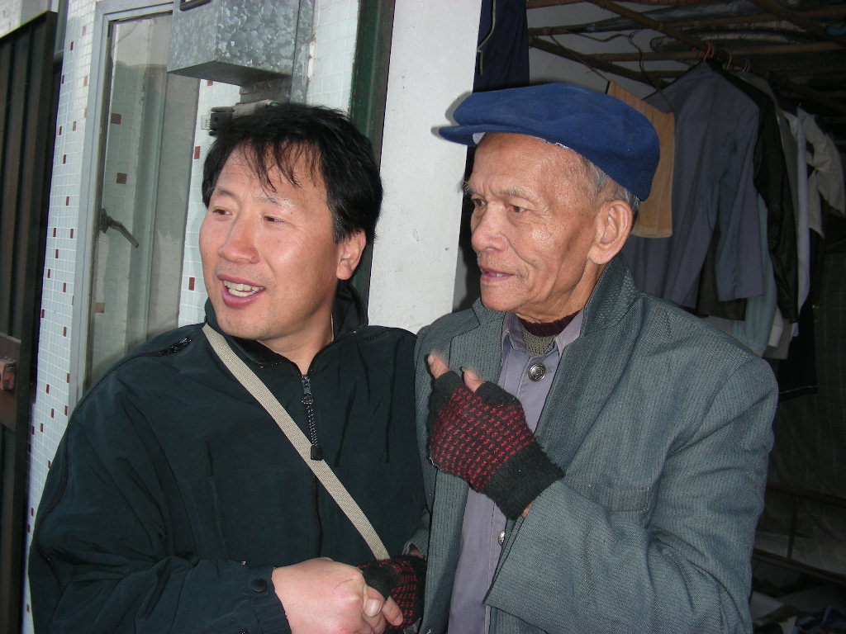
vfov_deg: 37.7
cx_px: 423
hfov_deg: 49.0
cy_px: 317
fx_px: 929
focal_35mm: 38
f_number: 3.5
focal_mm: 6.3
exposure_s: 1/60
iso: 50
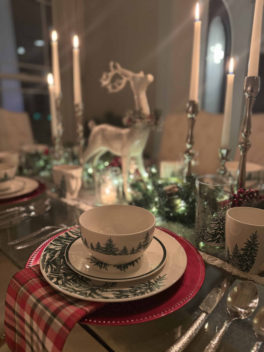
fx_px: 244
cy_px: 176
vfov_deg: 71.6
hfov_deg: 56.8
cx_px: 132
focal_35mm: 24
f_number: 1.8
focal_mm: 6.8
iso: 800
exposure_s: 1/40
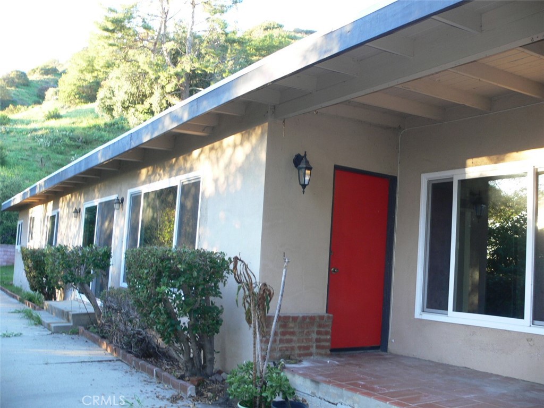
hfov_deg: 52.6
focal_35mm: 35
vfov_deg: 40.7
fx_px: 550
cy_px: 204
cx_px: 272
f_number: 2.8
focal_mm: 7.4
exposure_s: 1/30
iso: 80
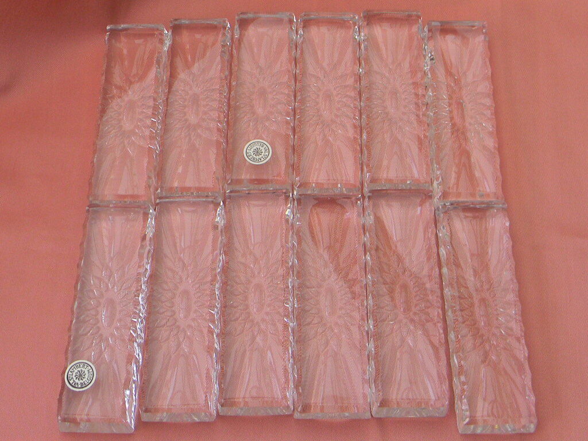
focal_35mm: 28
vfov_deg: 49.7
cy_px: 220
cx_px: 294
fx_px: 476
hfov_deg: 63.4
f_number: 3.5
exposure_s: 1/60.3
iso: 80
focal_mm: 5
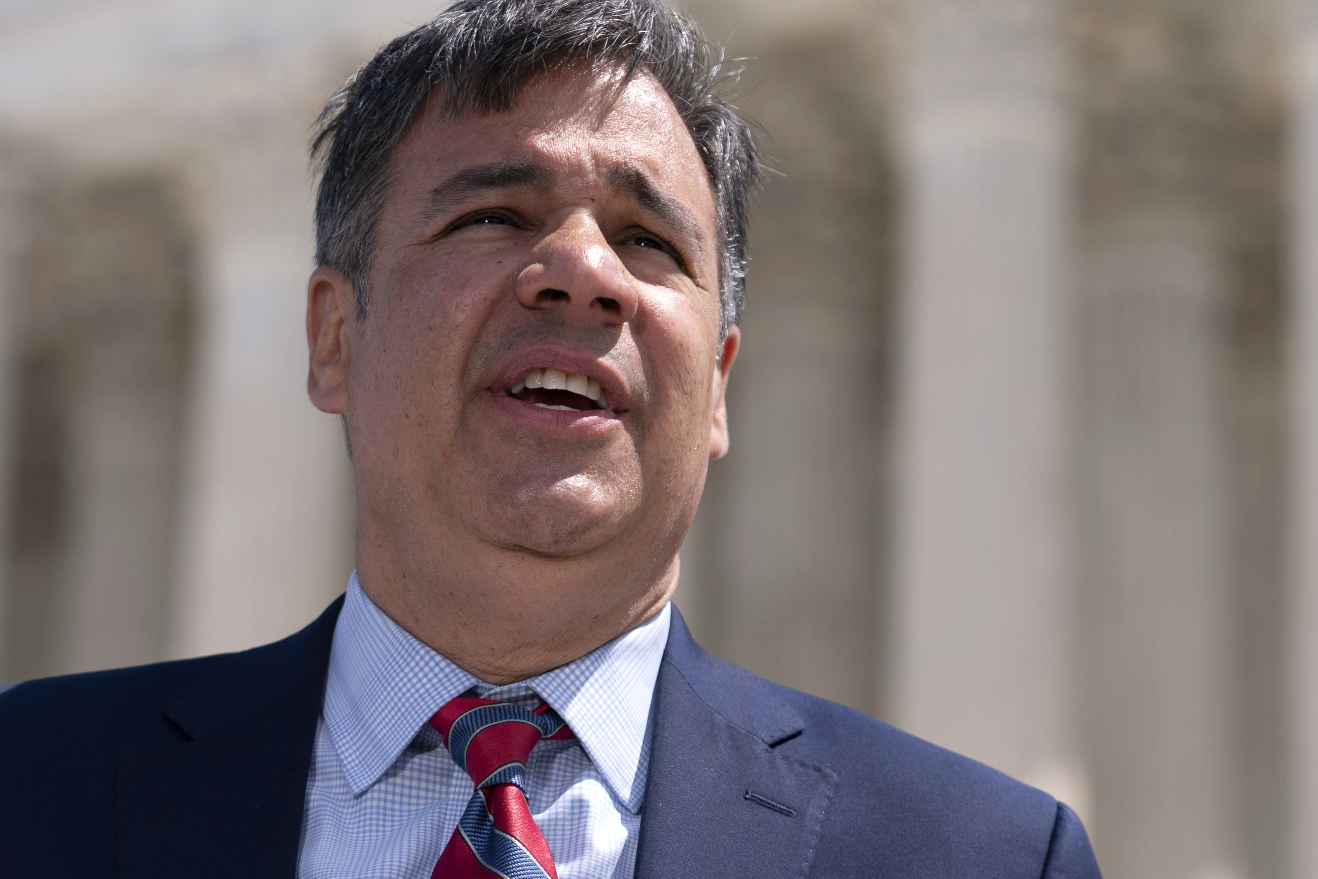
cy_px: 495
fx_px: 4357
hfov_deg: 17.2
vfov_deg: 11.5
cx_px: 578
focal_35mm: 119
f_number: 3.5
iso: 100
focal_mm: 70
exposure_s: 1/1600
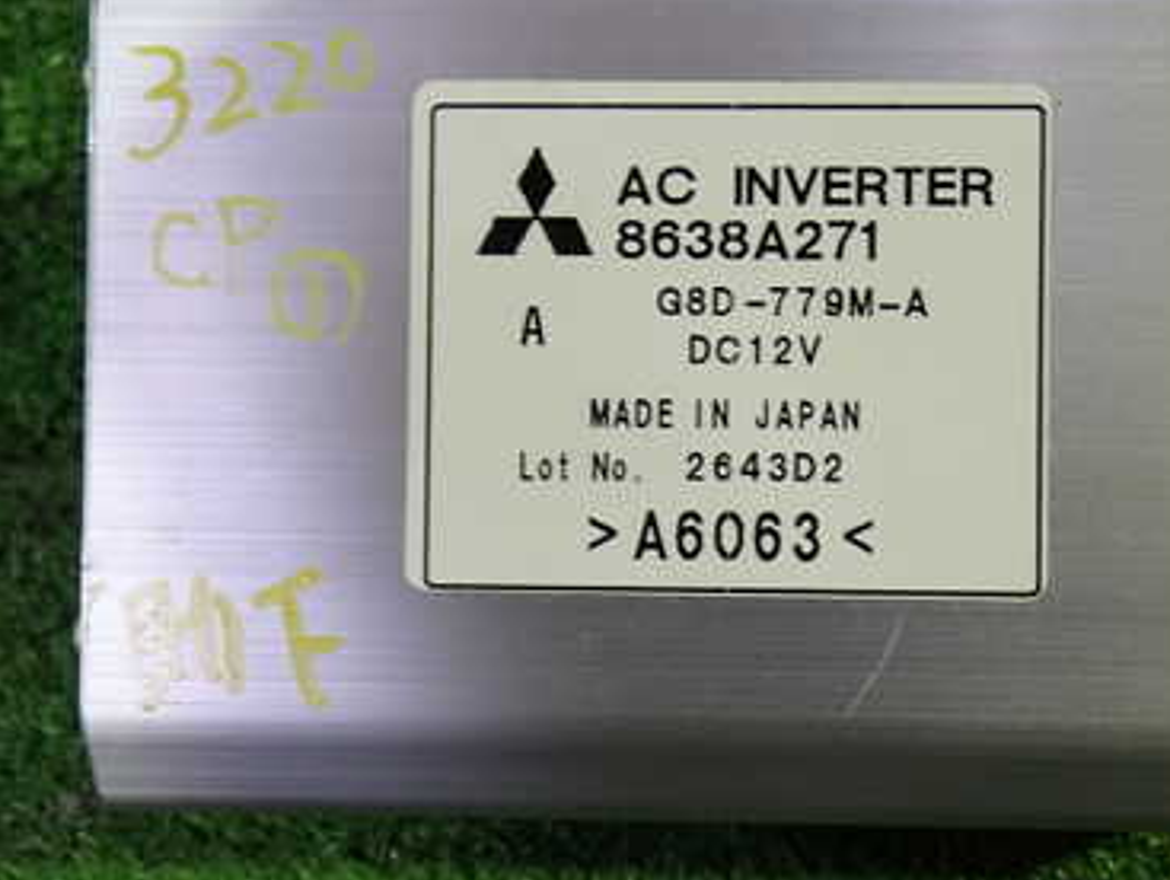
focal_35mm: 49
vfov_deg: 29.7
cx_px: 794
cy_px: 402
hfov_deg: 38.4
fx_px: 1658
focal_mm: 5.4
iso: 200
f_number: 2.3
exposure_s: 1/30
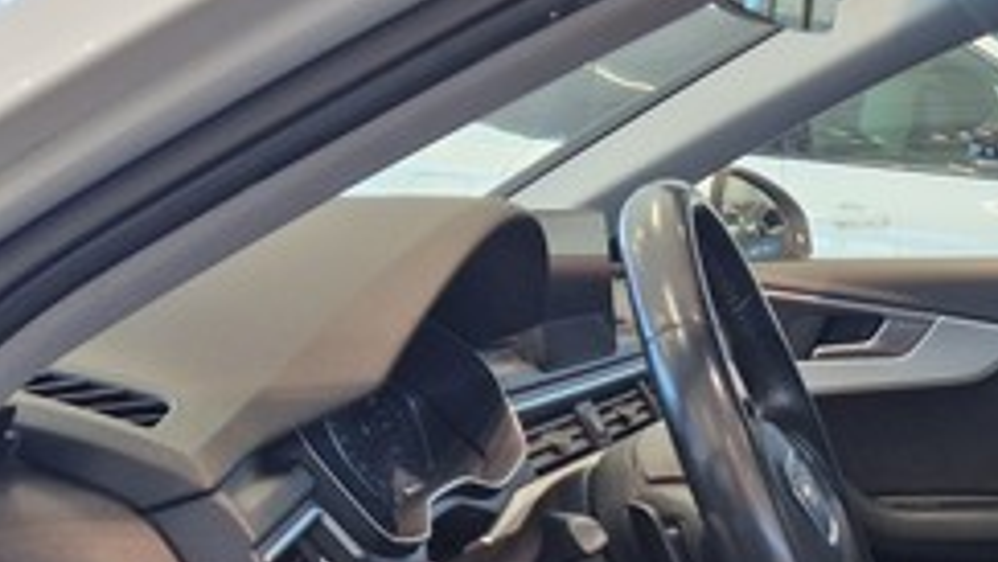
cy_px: 685
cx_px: 1109
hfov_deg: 28.8
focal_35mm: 66
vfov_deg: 17.4
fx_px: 1748
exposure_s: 1/180
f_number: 1.8
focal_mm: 5.4
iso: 160
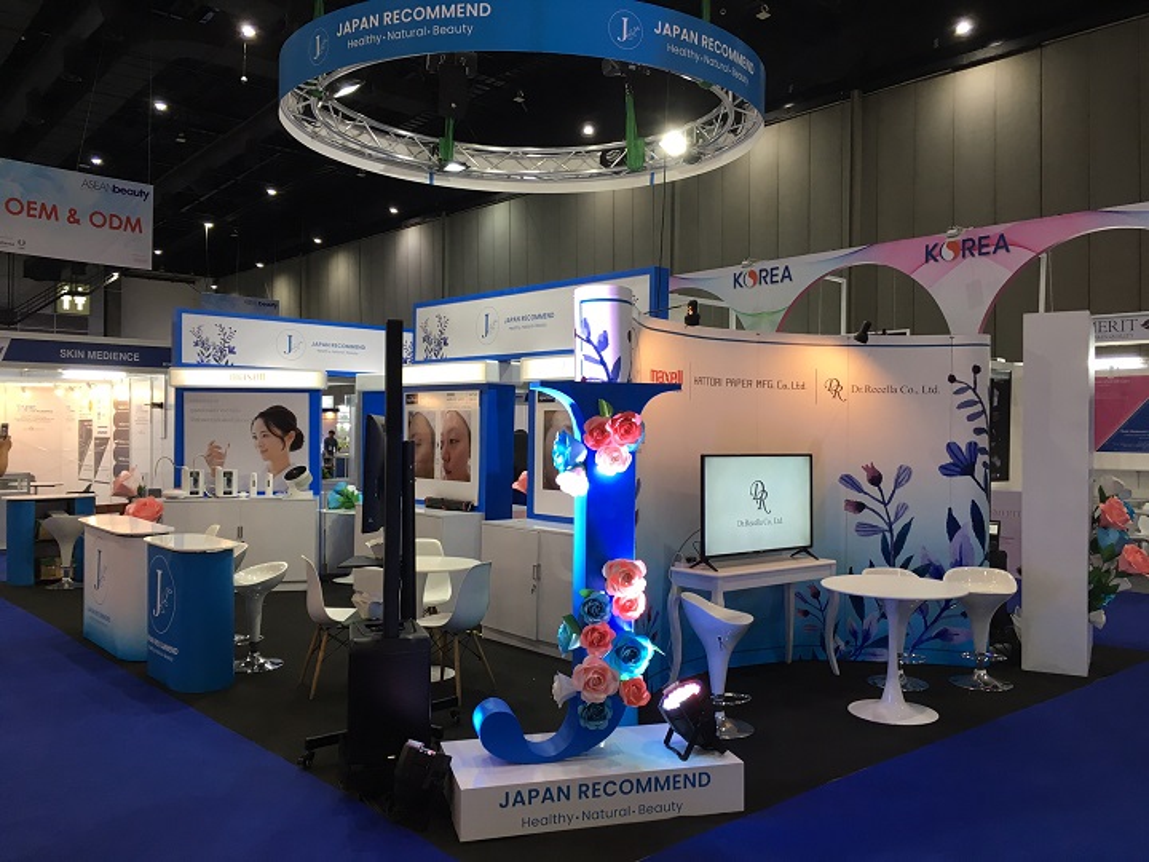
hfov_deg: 61.7
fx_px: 963
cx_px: 574
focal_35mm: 29
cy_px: 431
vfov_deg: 48.2
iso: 64
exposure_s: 1/33
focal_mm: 4.15
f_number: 2.2
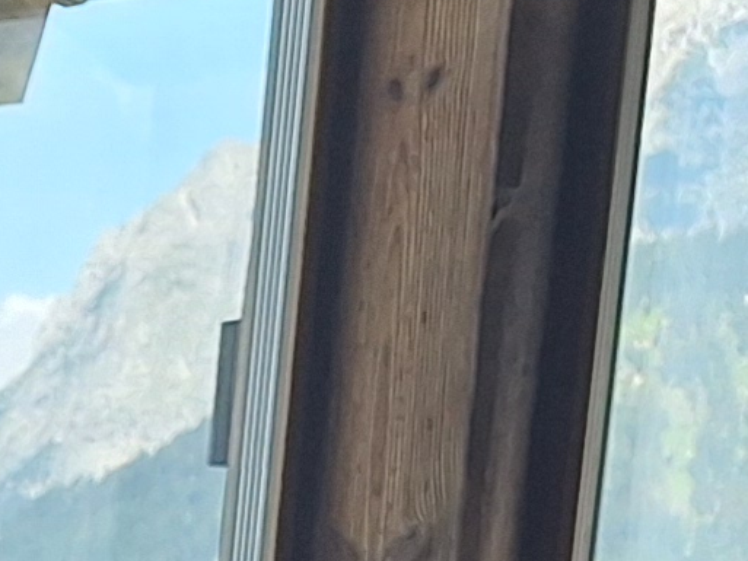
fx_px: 3955
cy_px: 1951
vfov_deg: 6.9
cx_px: -856
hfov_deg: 9.9
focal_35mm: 183
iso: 40
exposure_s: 1/301
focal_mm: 5.54
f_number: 1.8
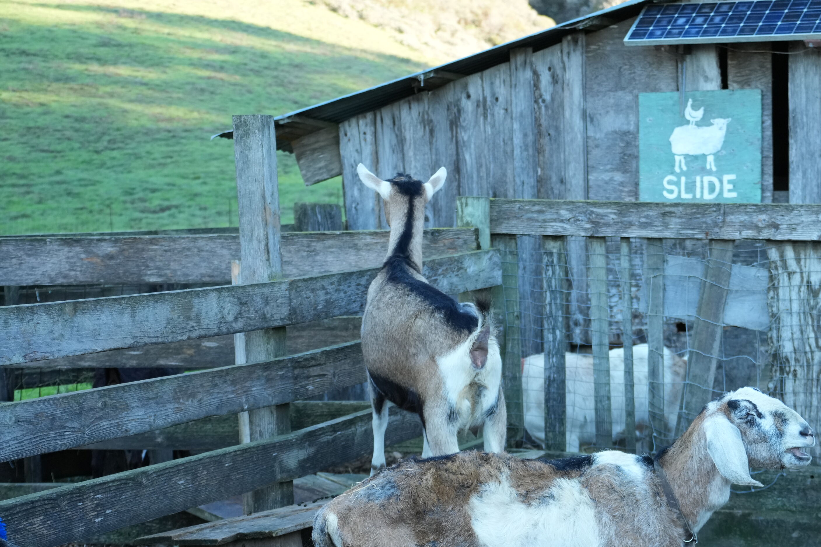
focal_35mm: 89
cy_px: 415
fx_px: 2030
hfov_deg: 22.6
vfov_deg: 15.3
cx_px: 621
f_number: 5.6
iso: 1250
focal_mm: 58
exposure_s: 1/320
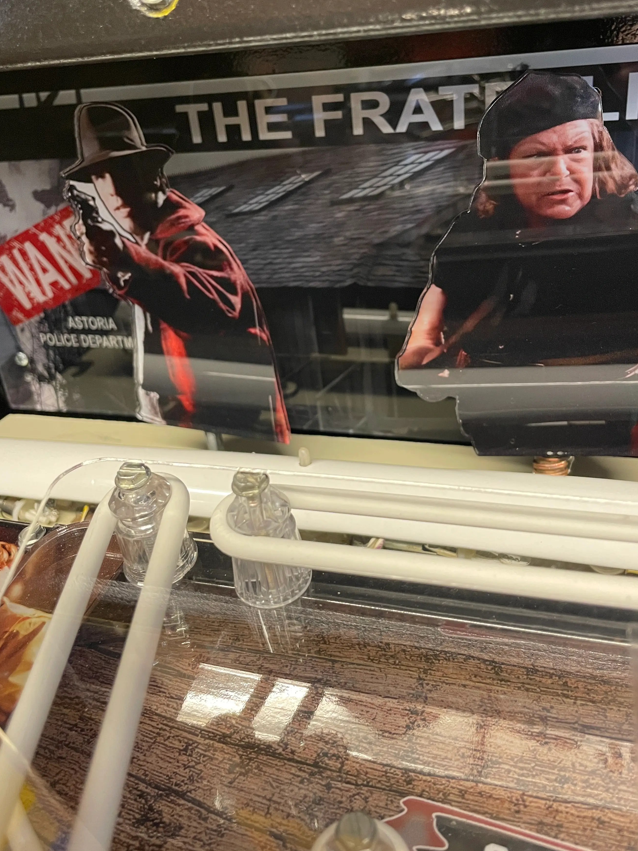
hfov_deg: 46.8
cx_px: 316
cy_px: 380
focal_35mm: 30
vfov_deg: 59.8
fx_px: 737
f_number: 1.6
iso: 320
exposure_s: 1/60
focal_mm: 4.2
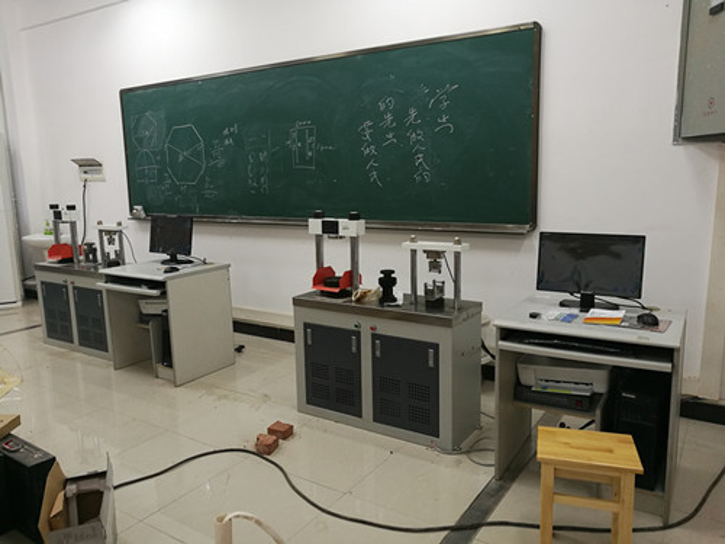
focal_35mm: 27
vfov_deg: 51.4
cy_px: 272
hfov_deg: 65.3
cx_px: 362
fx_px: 565
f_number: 2.2
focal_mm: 4.5
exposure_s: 1/33.3
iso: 160
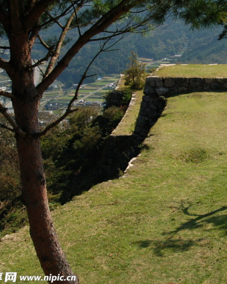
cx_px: 229
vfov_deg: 30.4
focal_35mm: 62
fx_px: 521
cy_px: 113
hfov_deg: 23.5
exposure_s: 1/320
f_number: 9
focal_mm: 24
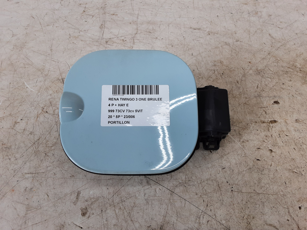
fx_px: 239
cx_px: 154
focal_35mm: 27
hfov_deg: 65.3
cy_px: 115
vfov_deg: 51.4
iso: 40
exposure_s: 1/100
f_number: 1.9
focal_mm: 2.91
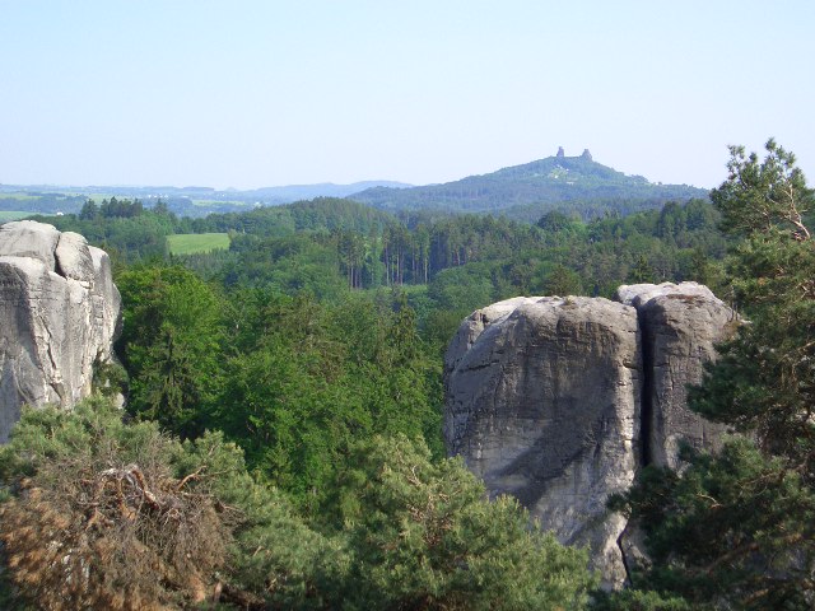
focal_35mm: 61
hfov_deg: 31.7
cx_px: 408
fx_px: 1436
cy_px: 306
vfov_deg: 24.0
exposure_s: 1/200
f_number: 5
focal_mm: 8.1
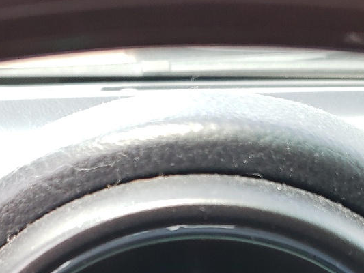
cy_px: 403
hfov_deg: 25.0
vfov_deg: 17.2
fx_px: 820
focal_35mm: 78
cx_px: 188
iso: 55
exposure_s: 1/120
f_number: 1.5
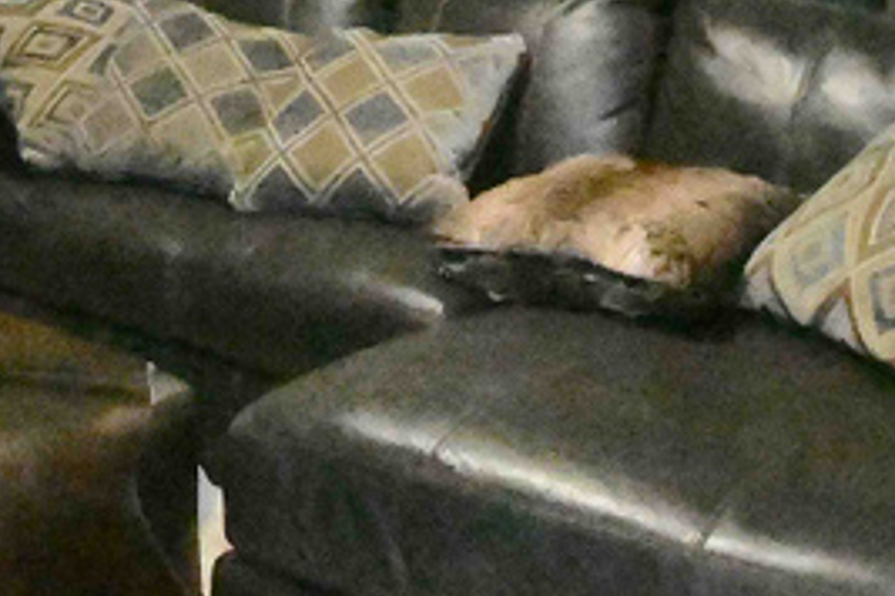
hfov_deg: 28.8
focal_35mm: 69
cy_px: -179
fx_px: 1715
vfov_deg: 18.4
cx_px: 218
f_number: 20
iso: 51200
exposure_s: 1/60
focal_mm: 12
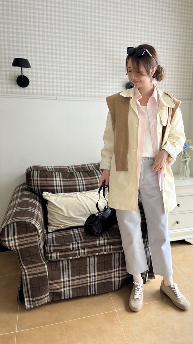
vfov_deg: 66.1
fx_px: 264
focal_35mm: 29
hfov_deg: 39.6
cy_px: 172
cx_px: 131
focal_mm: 5.1
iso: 125
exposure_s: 1/114
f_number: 1.6
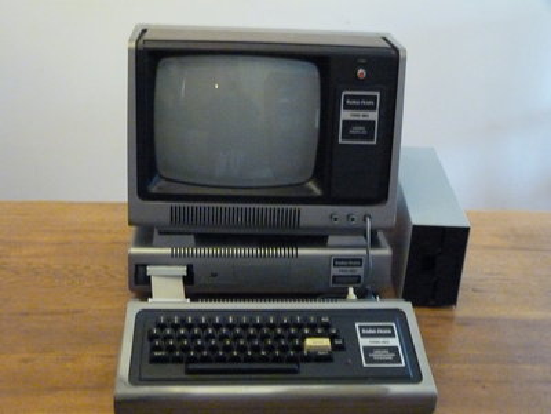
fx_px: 732
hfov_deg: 41.2
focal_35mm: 46
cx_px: 276
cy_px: 207
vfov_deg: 31.5
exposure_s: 1/15
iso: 1600
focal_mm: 8.2
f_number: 3.2
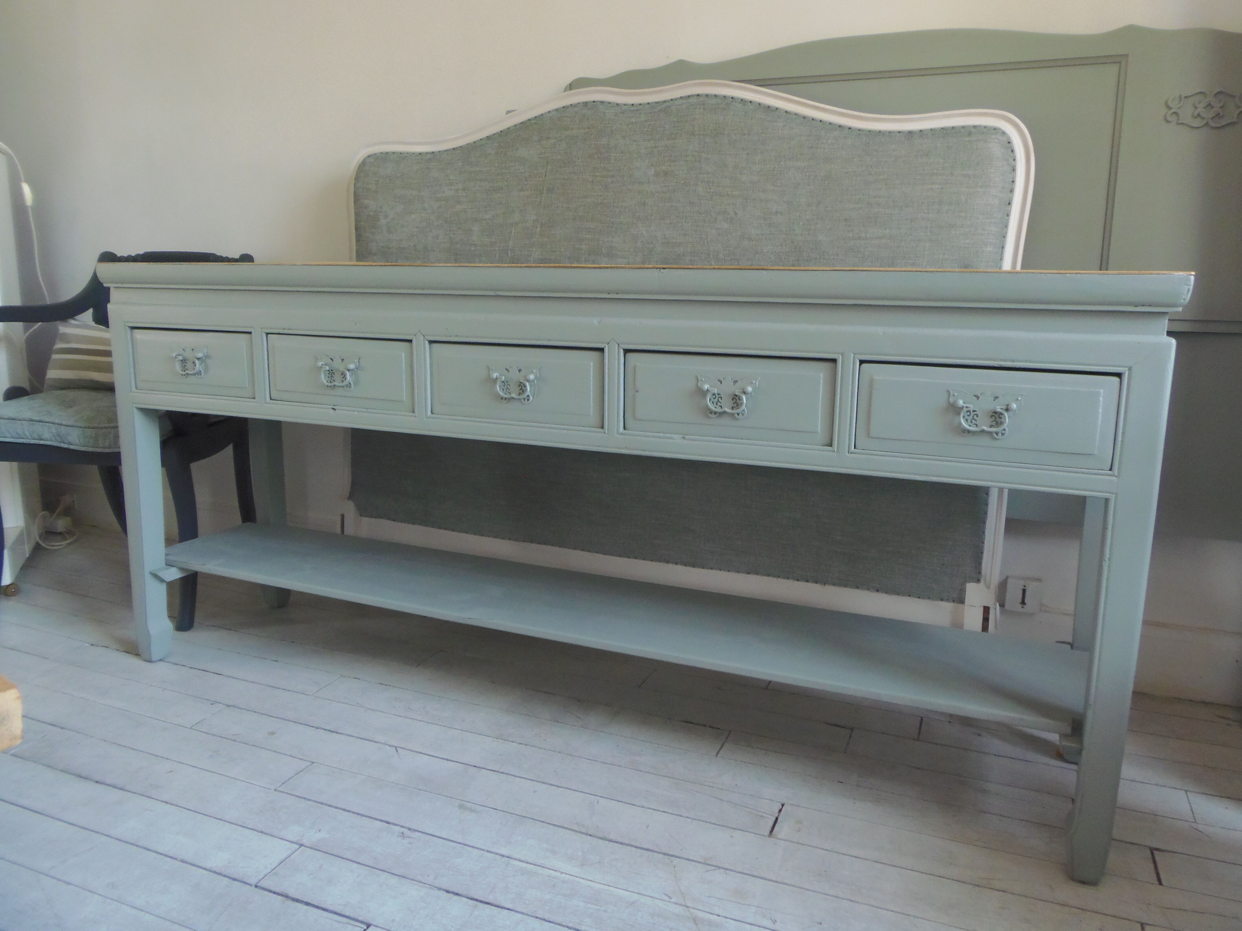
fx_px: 861
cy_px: 466
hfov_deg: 71.6
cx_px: 621
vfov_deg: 56.8
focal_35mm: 24
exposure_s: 1/30
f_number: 2.9
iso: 200
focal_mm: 4.3
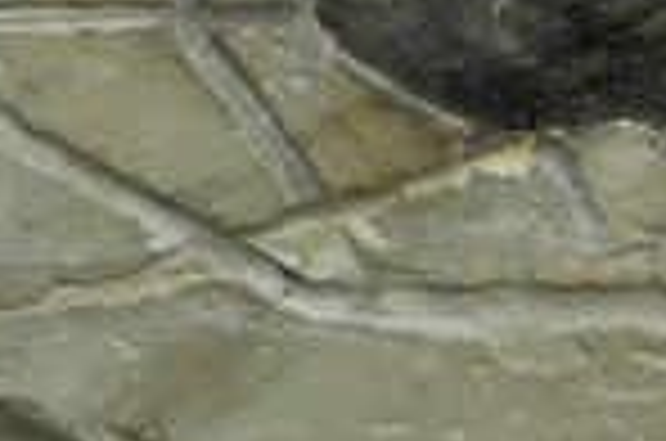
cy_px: -184
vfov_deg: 4.7
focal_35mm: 289
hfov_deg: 7.1
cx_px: 734
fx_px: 5344
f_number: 8
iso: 800
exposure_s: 1/250
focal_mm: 65
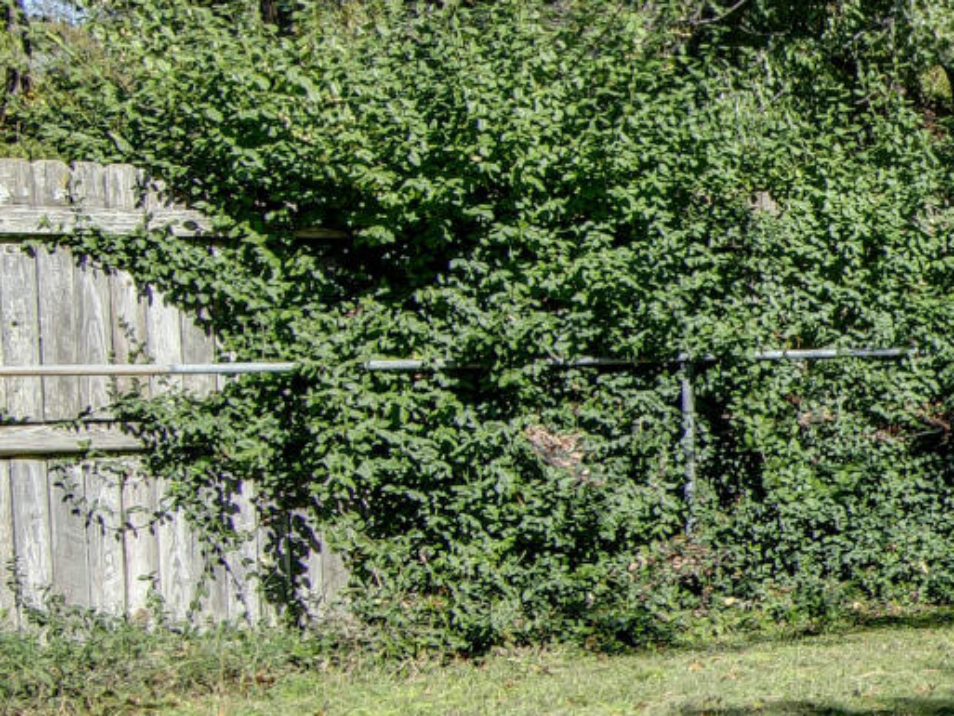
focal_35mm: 90
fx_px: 2481
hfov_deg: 15.4
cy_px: 379
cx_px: 2105
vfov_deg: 16.4
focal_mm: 16
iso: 100
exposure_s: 1/250
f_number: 6.3
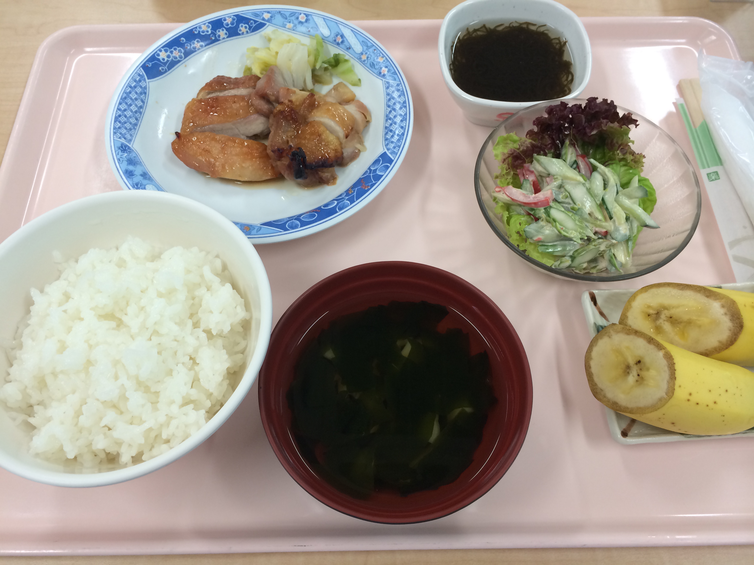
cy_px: 282
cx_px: 377
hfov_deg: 60.0
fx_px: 653
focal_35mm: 30
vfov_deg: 46.8
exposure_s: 1/40
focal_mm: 4.12
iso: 40
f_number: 2.2
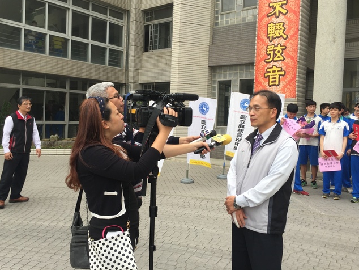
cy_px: 123
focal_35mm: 32
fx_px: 332
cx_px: 180
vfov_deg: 44.1
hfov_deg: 56.8
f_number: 2.2
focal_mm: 4.15
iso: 32
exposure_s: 1/732
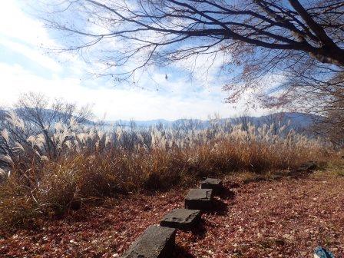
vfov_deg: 54.9
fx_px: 248
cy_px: 129
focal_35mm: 25
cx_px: 172
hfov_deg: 69.4
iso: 100
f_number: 8
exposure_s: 1/200
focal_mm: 4.5
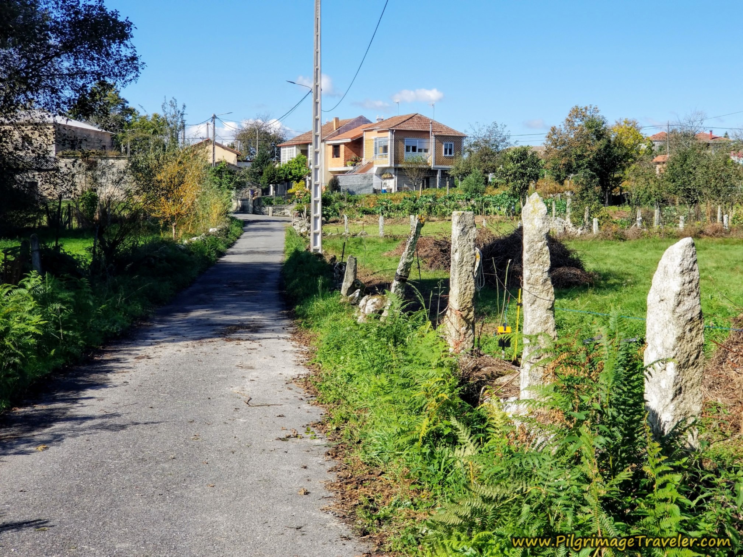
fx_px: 1116
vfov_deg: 28.0
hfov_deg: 36.8
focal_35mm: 52
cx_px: 372
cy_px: 278
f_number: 2.4
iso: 25
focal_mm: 6
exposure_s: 1/614
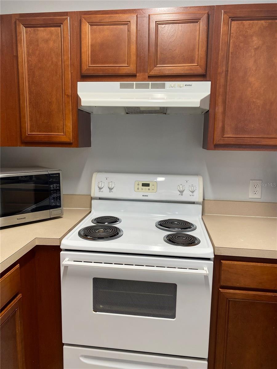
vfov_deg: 67.3
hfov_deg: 53.1
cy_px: 184
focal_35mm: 26
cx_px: 138
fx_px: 277
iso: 64
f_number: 1.8
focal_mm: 4.25
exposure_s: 1/60
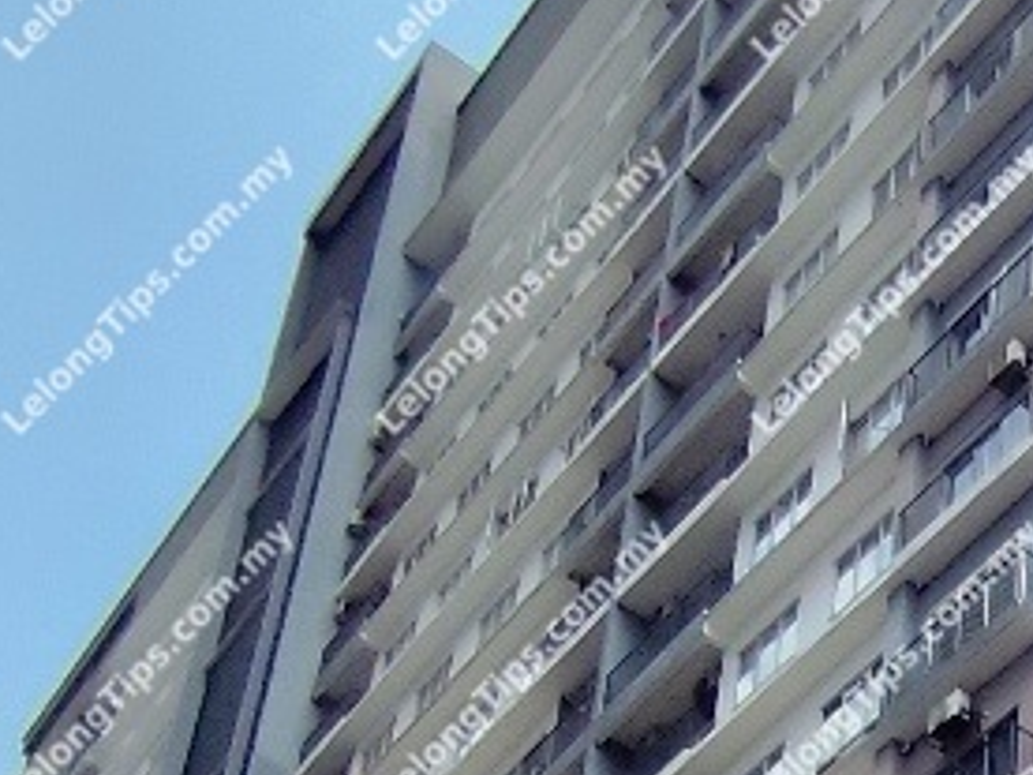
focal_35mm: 72
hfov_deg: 25.0
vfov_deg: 18.5
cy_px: 1095
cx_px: 1158
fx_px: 2149
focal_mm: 1.65
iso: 50
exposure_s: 1/2456
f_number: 2.2
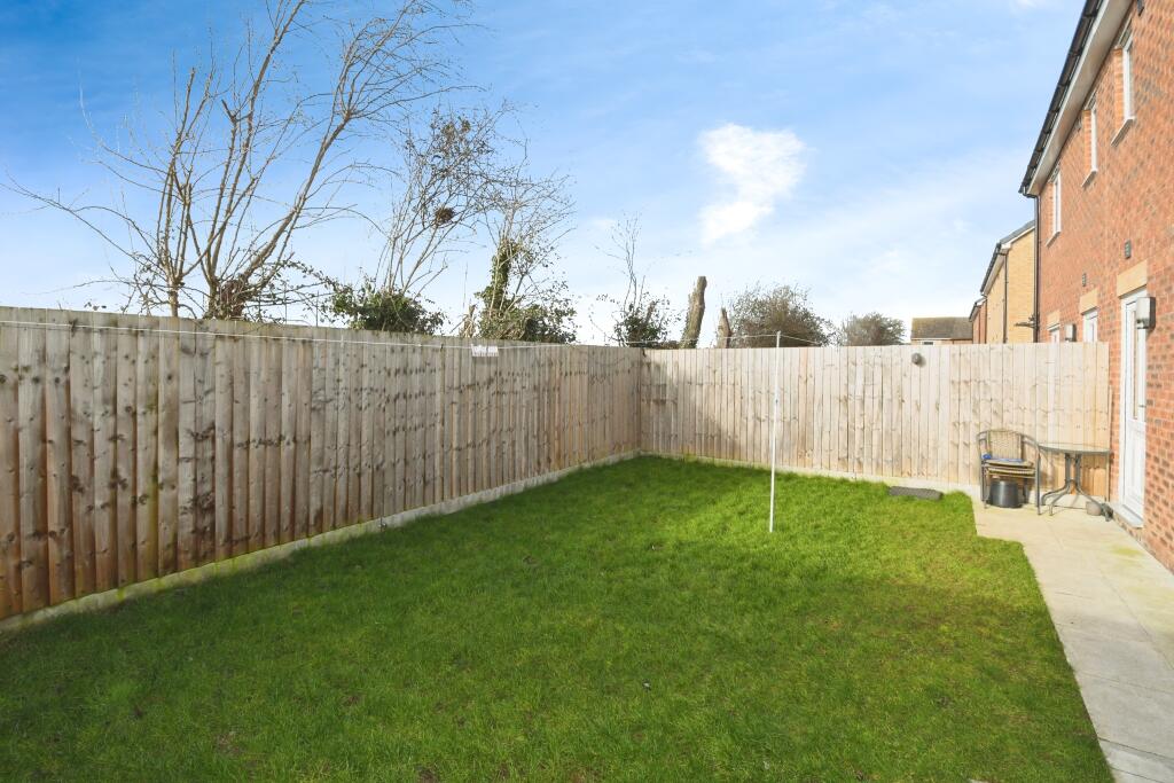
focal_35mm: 15
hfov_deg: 100.4
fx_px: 489
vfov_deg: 77.3
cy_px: 392
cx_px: 587
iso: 800
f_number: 11
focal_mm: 10
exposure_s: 1/250
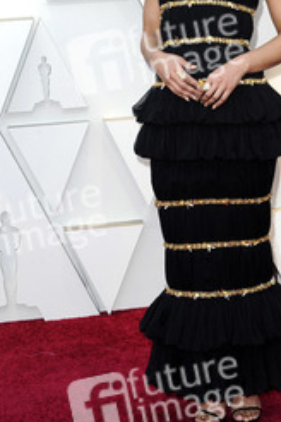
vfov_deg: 20.1
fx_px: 1182
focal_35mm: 101
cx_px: 206
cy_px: 141
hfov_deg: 13.5
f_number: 7.1
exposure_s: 1/250
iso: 800
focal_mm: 62
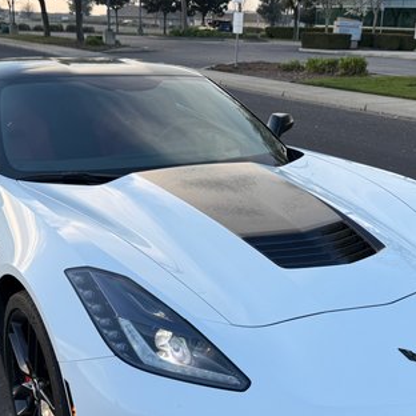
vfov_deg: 34.6
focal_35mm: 49
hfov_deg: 34.7
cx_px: 217
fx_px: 666
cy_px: 247
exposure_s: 1/909
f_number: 1.78
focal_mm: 6.76
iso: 80
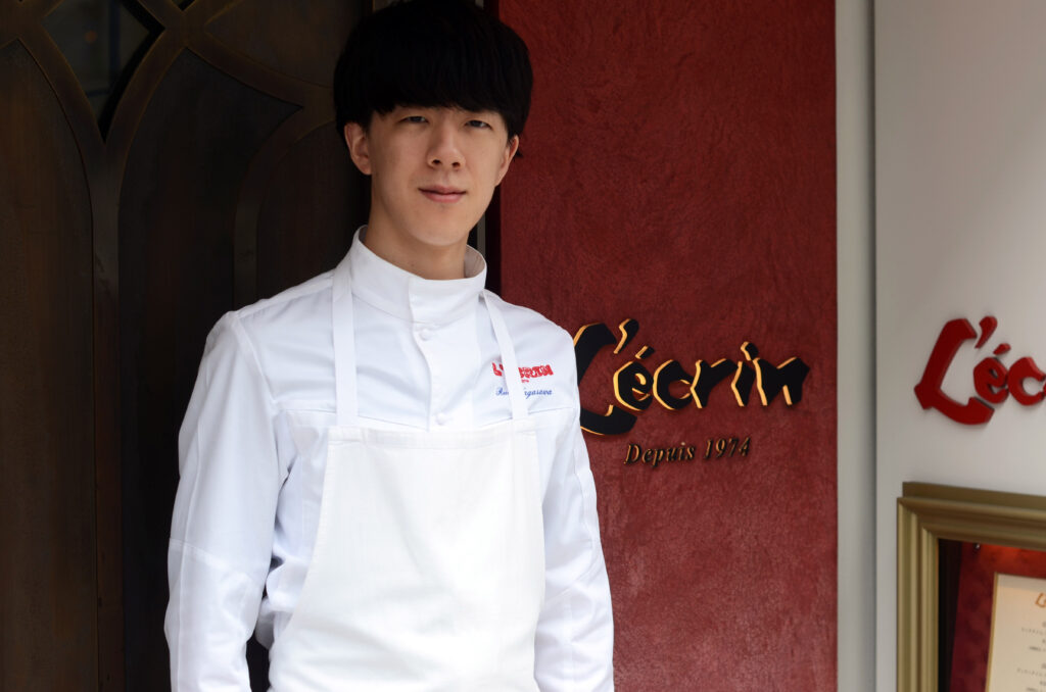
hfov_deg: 27.0
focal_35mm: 75
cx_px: 523
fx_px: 2174
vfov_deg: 18.1
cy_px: 346
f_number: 3.5
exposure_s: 1/160
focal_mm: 50
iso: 100
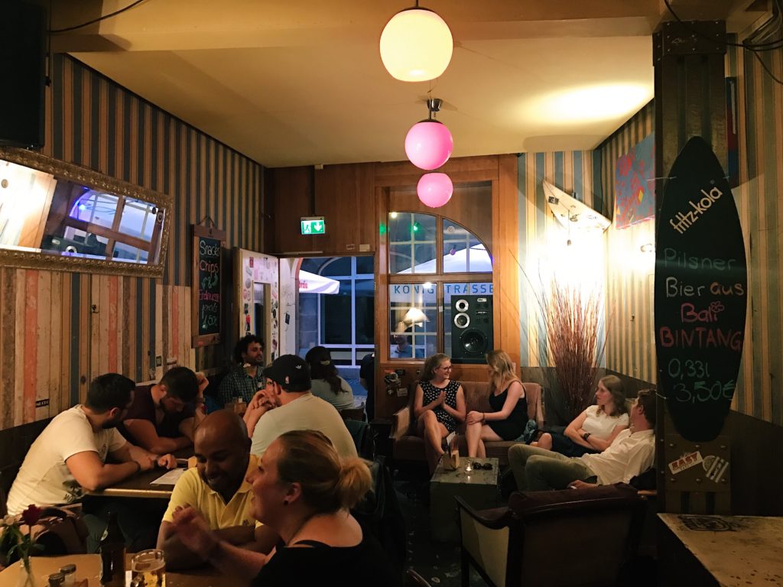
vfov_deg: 49.7
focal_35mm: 28
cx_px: 392
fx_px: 633
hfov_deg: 63.4
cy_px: 294
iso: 100
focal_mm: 3.99
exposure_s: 1/8
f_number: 1.8
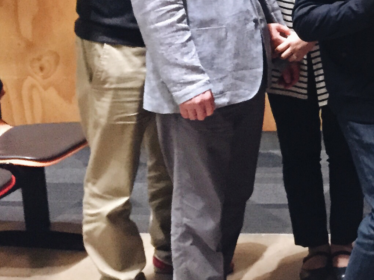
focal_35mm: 93
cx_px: 587
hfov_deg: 18.3
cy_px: -24
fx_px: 1005
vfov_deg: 15.5
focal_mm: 4.15
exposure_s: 1/15
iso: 400
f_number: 2.2
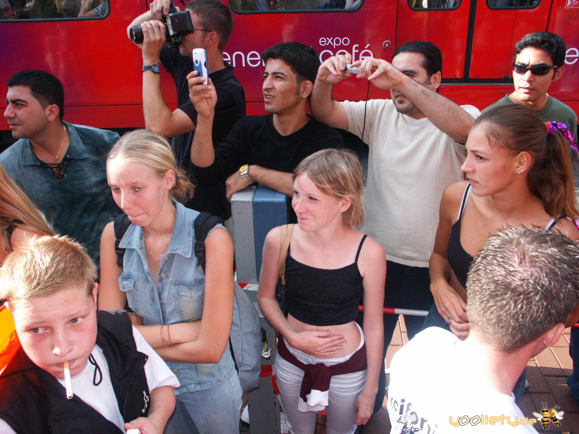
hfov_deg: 60.0
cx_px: 290
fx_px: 502
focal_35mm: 30
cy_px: 217
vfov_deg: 46.8
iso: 200
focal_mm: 7.91
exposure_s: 1/500
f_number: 4
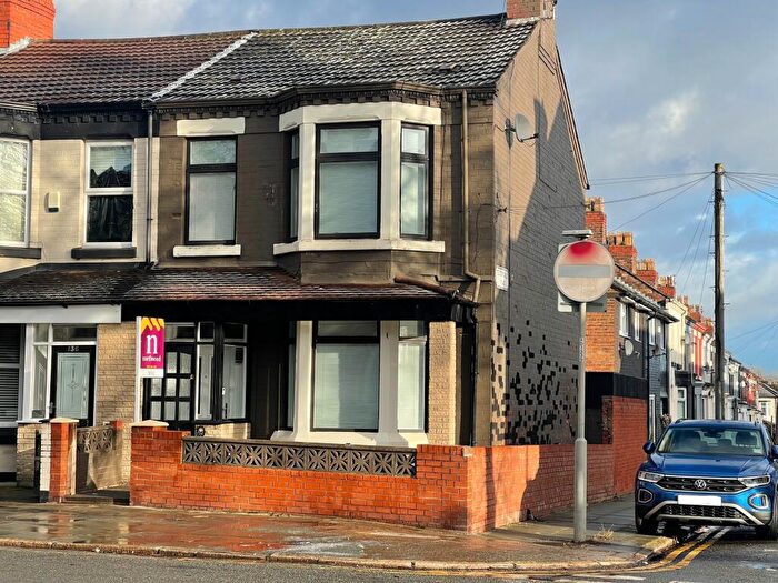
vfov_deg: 22.9
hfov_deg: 30.3
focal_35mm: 64
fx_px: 1438
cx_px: 389
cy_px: 292
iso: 20
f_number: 2.2
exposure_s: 1/579
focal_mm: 7.5
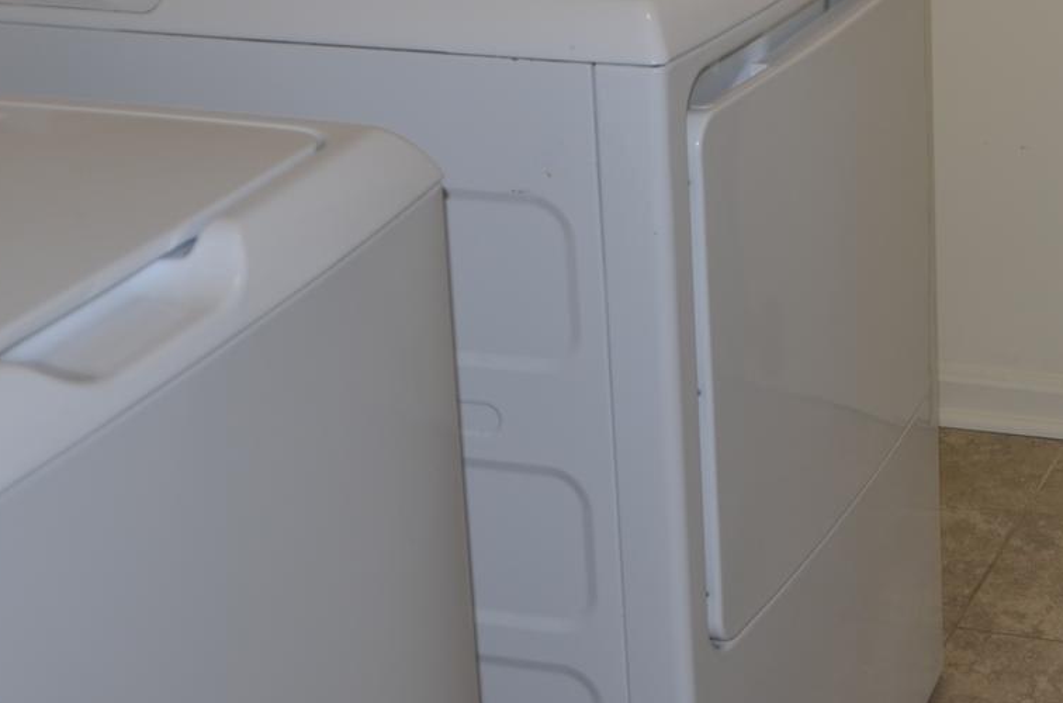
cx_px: 1126
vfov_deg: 15.3
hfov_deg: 22.7
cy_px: -150
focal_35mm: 85
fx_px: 2514
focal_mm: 21
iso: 100
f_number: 3.8
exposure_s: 1/60
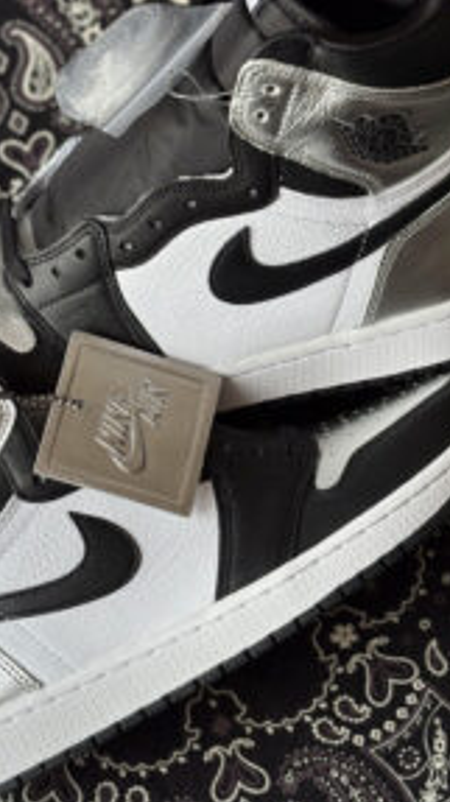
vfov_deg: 26.9
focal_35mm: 79
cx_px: 168
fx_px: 1679
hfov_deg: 15.2
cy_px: 377
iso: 32
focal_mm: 5.96
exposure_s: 1/496
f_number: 1.6
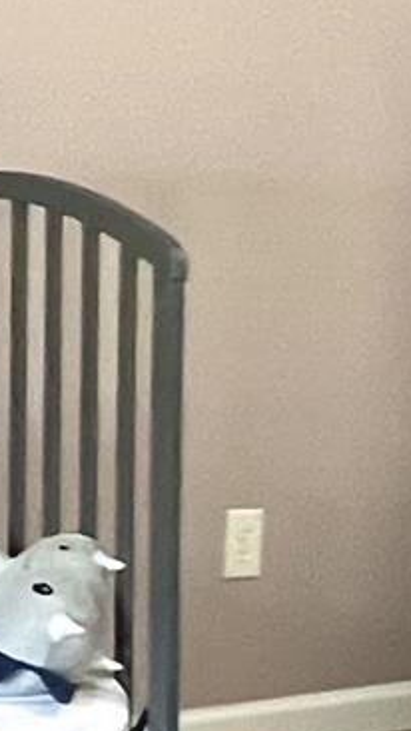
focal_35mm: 119
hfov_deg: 9.3
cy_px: 184
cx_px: -509
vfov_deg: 17.9
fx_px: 2304
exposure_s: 1/60
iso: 640
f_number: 1.8
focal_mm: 1.57
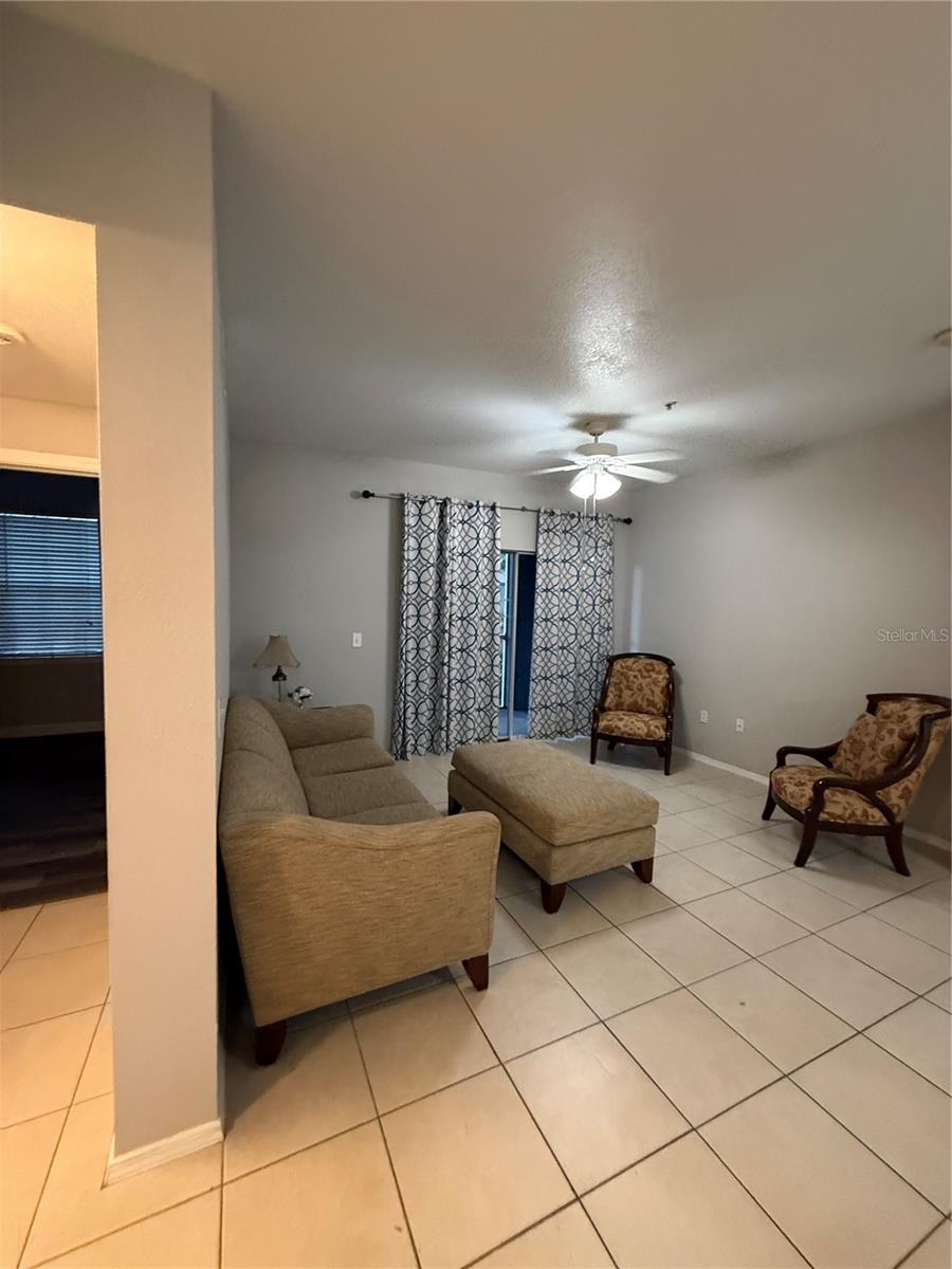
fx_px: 513
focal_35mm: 14
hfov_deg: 85.7
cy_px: 634
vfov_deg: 102.1
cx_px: 476
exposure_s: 1/60
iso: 640
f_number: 2.2
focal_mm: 2.22
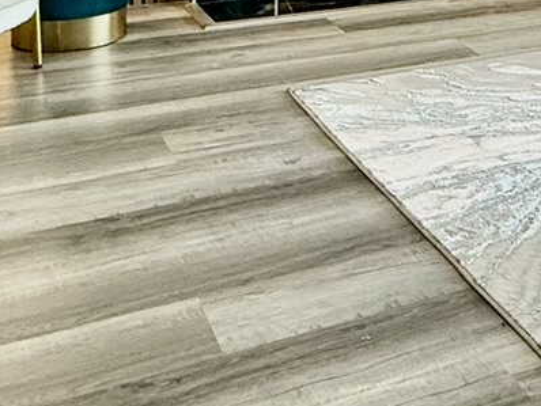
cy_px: -193
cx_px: 716
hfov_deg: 23.6
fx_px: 1126
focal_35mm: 72
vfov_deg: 18.3
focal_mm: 2.22
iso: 80
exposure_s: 1/120
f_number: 2.2
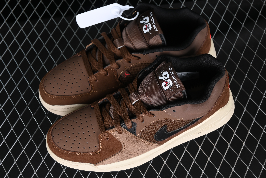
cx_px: 133
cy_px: 89
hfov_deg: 27.0
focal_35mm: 75
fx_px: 554
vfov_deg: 18.2
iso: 160
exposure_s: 1/50
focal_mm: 50
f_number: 6.3
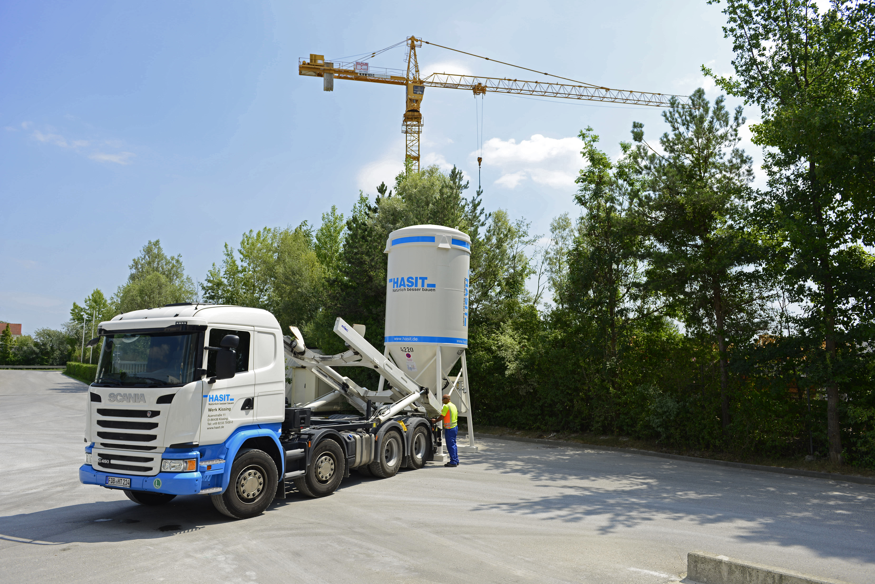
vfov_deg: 49.6
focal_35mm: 26
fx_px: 632
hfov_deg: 69.4
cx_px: 438
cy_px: 292
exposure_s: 1/640
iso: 100
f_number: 5.6
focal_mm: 26
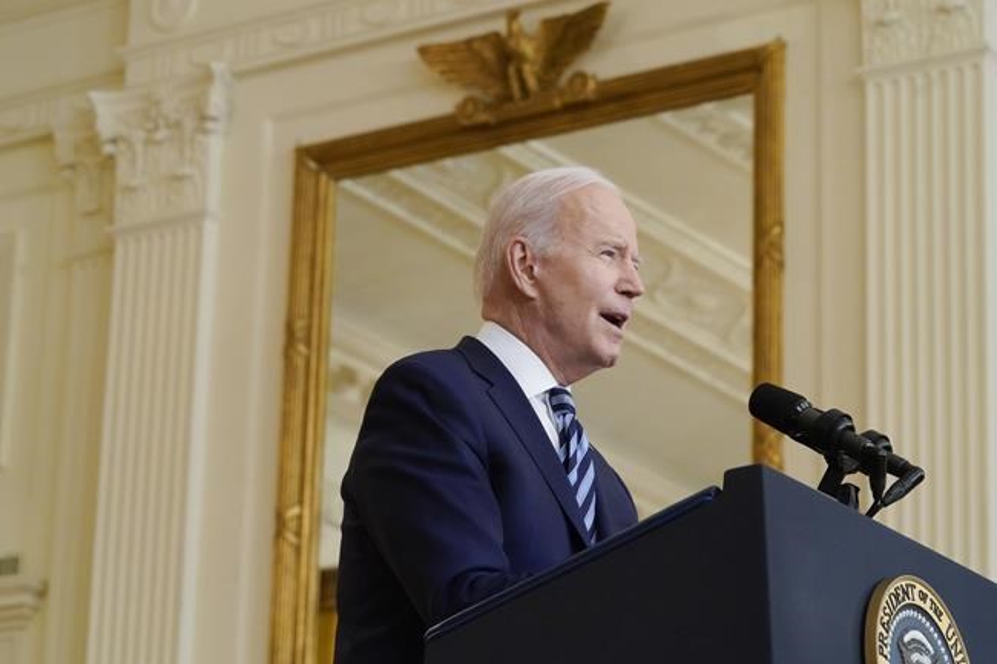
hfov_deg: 16.3
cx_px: 498
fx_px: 3488
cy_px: 332
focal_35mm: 126
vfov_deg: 10.9
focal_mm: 126
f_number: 9
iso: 10000
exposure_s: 1/100
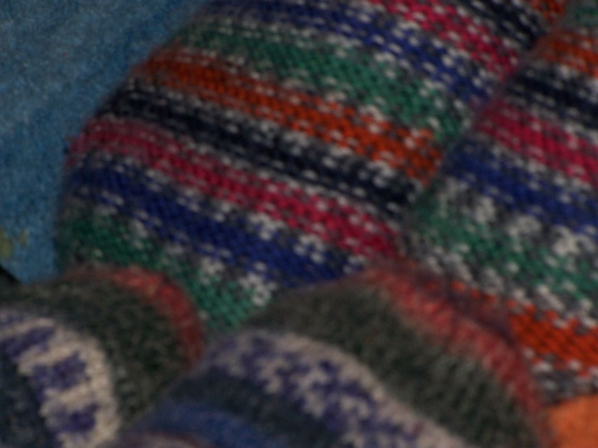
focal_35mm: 238
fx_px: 4112
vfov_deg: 6.2
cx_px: 299
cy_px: 224
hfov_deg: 8.3
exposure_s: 1/60
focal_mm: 39.5
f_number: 7.1
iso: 80
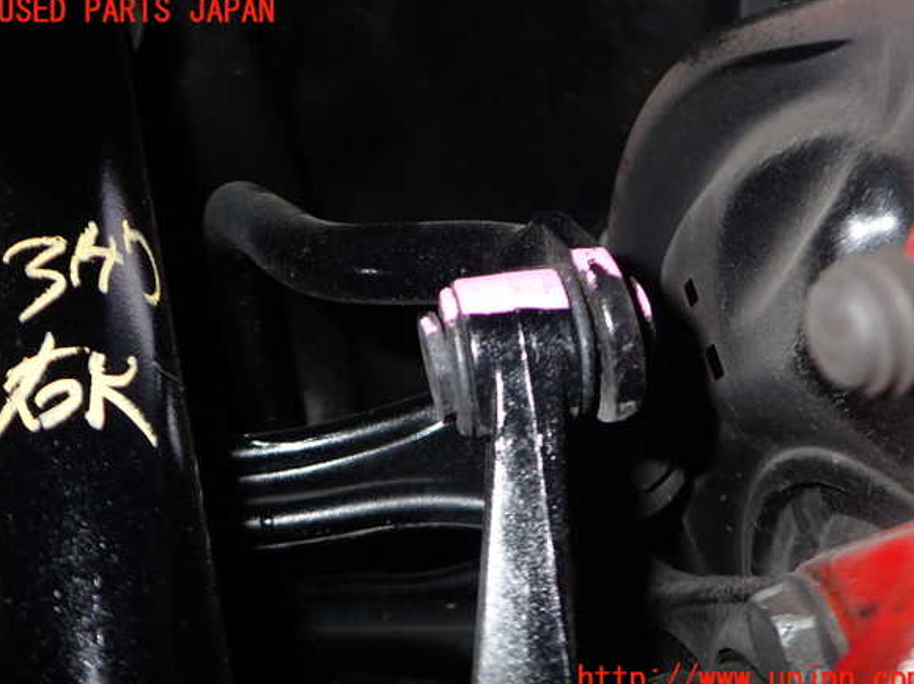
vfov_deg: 45.4
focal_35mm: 31
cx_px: 461
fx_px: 818
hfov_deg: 58.4
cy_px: 346
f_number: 6.3
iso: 200
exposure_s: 1/30
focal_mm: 5.4
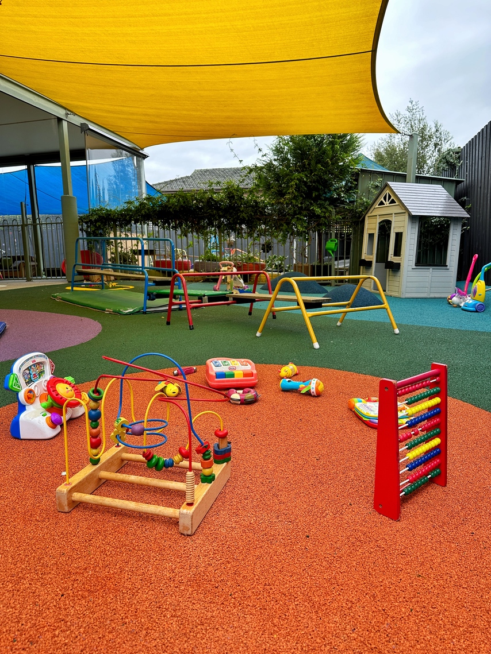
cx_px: 246
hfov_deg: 56.8
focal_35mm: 24
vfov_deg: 71.6
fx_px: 454
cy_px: 327
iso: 80
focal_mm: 6.86
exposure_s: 1/274
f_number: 1.78
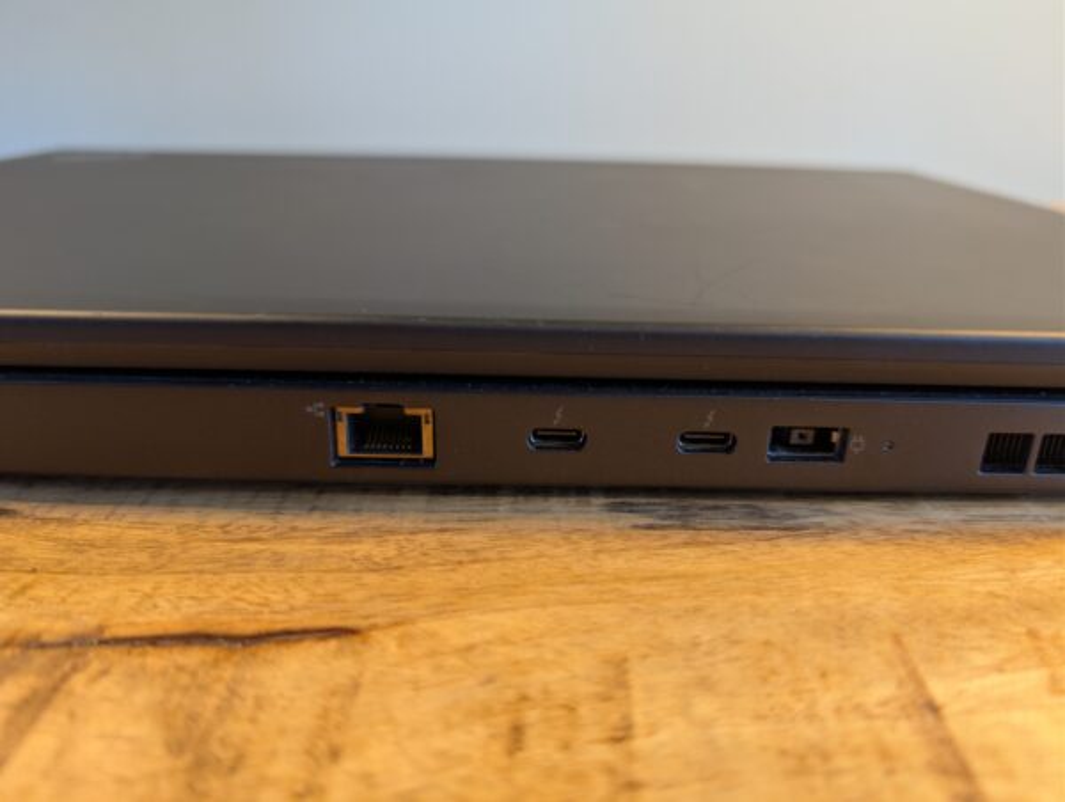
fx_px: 740
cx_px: 532
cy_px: 401
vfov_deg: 57.0
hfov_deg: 71.5
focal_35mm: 24
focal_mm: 6.9
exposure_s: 1/50
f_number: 1.68
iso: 105
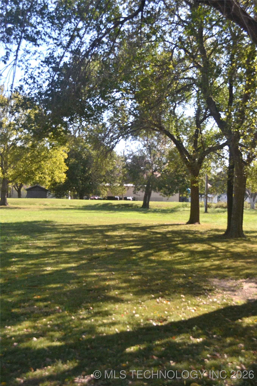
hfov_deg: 28.1
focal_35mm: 48
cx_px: 128
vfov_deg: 41.1
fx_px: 514
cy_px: 193
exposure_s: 1/1600
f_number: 6.3
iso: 800
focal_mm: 32
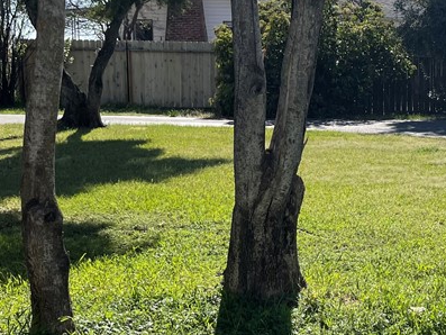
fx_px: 864
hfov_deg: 25.6
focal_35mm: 67
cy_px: 141
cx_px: 550
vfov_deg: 21.9
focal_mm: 5.1
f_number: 1.6
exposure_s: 1/4049
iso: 32
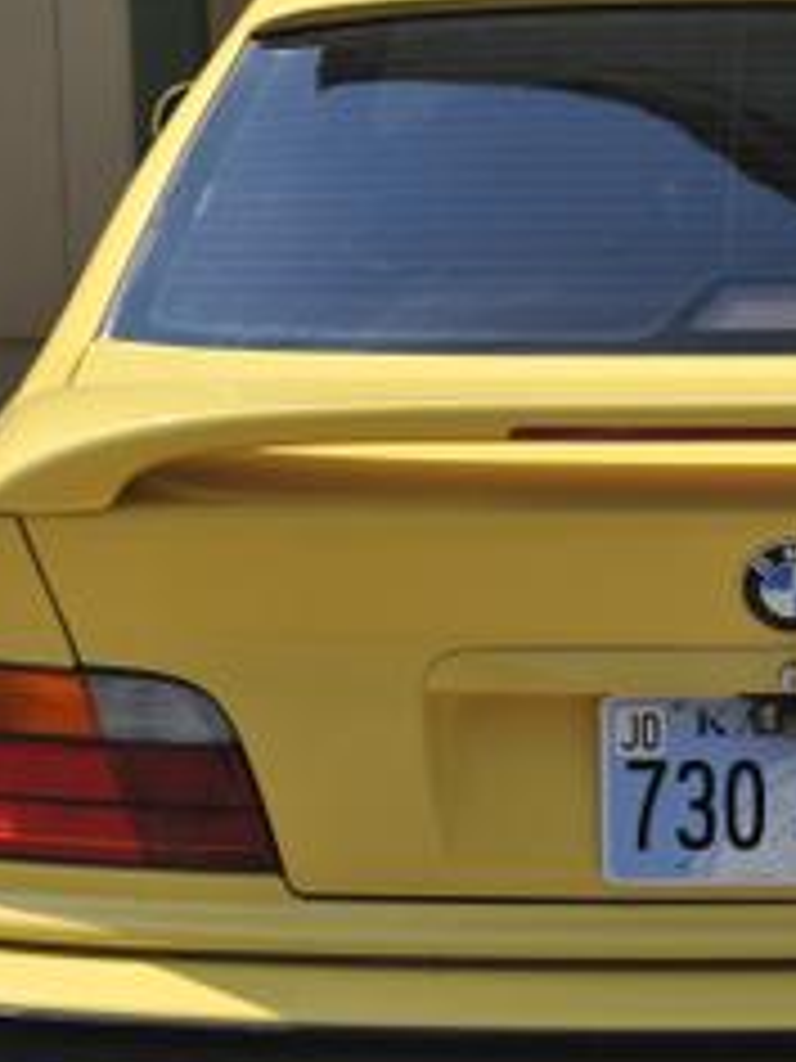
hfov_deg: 12.4
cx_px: 908
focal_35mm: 117
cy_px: 587
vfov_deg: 16.8
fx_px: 3587
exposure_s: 1/2500
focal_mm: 38
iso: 400
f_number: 7.1
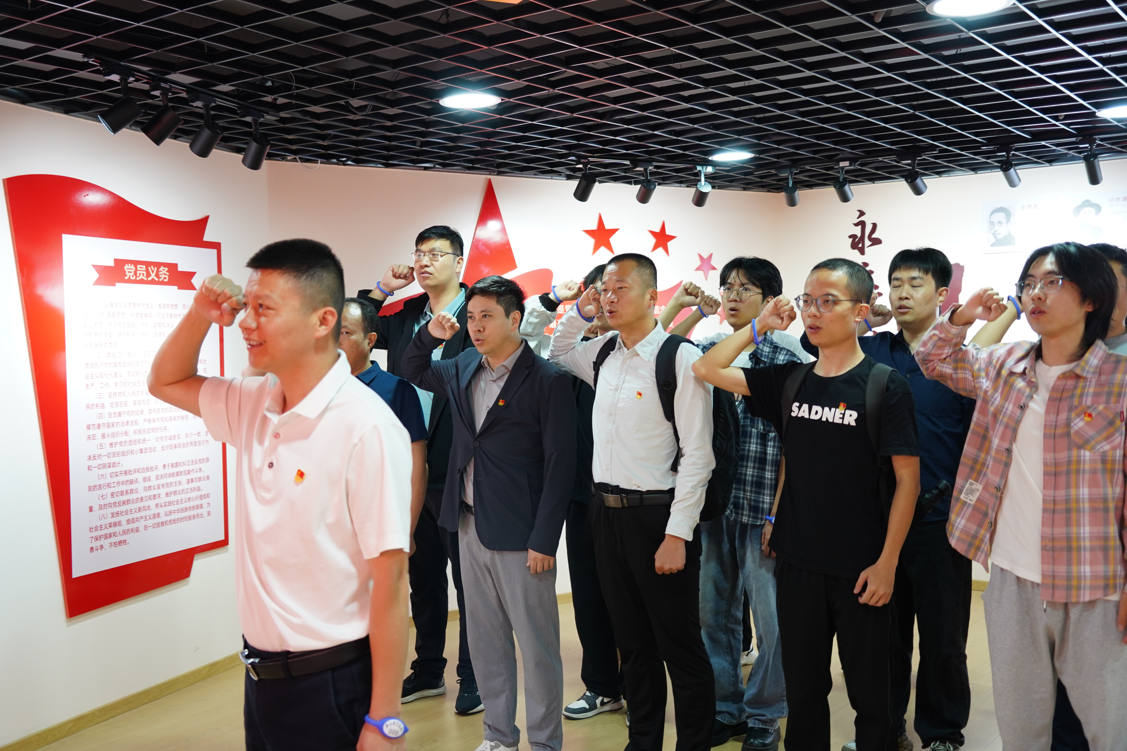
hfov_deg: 54.4
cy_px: 376
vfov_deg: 37.9
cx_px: 564
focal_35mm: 35
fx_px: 1096
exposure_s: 1/40
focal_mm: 35
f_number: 4
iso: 1000
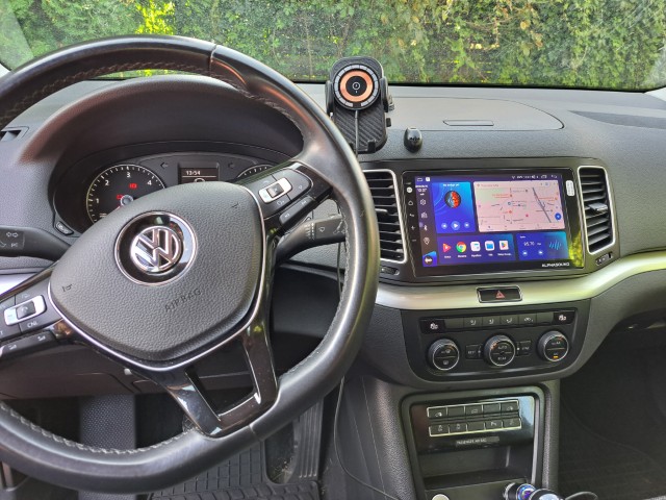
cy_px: 250
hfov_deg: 71.6
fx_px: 462
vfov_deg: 56.8
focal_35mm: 24
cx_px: 333
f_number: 1.8
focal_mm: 5.23
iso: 64
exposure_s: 1/50
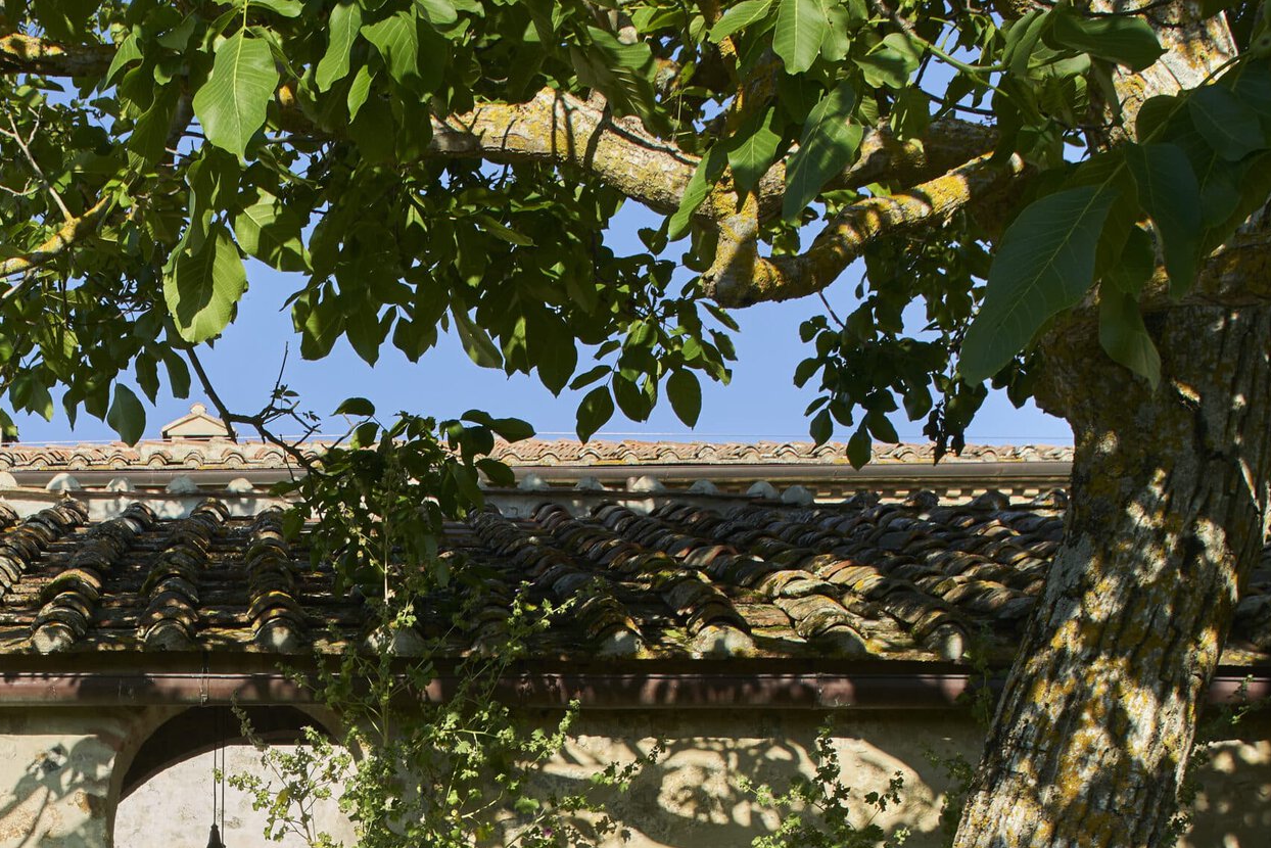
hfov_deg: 35.0
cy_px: 757
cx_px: 155
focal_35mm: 54
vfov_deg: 24.4
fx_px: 1907
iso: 100
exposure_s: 1/40
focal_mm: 24
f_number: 9
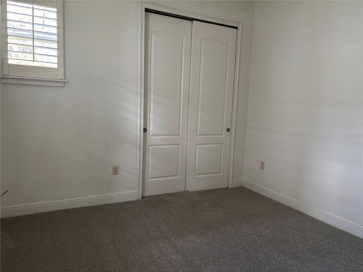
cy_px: 136
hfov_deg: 67.3
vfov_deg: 53.1
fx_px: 273
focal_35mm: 26
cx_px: 182
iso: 250
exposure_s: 1/60
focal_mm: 5.96
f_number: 1.6
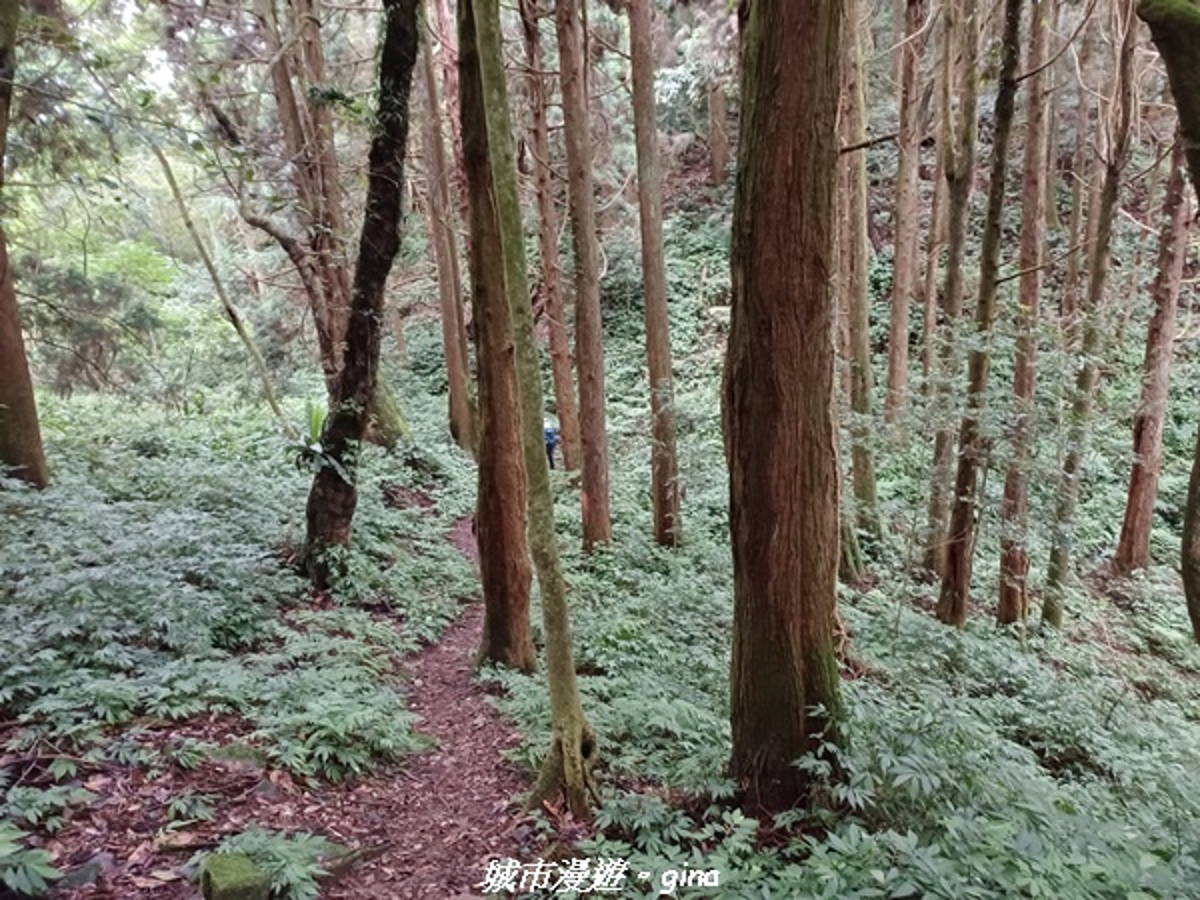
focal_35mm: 25
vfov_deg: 54.9
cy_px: 450
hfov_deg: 69.4
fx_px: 867
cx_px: 600
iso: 640
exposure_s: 1/24
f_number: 1.8
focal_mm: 4.6
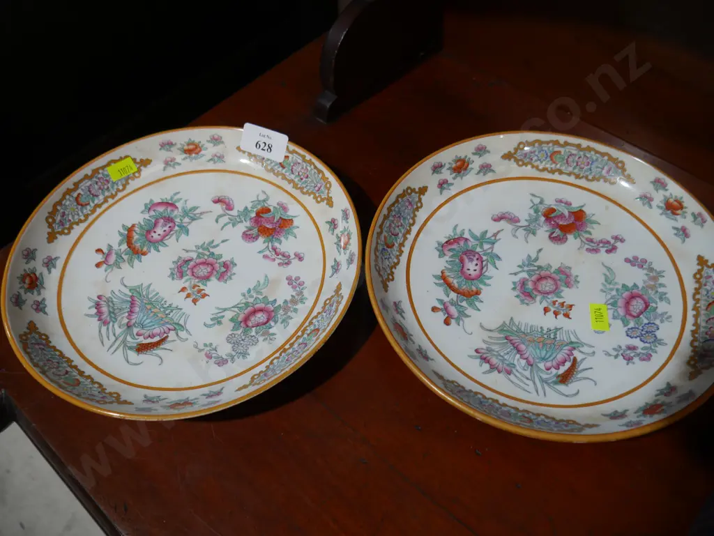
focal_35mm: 28
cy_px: 268
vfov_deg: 49.8
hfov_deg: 63.4
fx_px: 578
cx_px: 357
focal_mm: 14
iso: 200
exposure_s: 1/80
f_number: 3.5
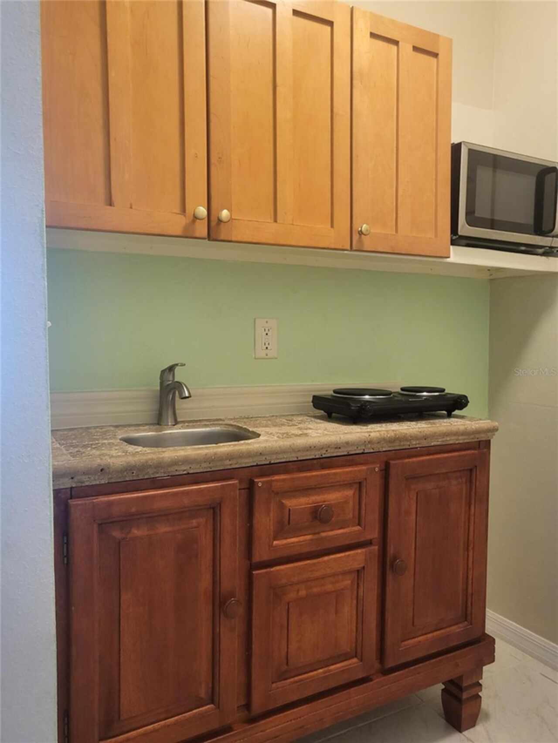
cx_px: 279
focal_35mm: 26
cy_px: 372
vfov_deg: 67.3
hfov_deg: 53.1
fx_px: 559
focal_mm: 4.25
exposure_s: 1/40
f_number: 1.8
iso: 400
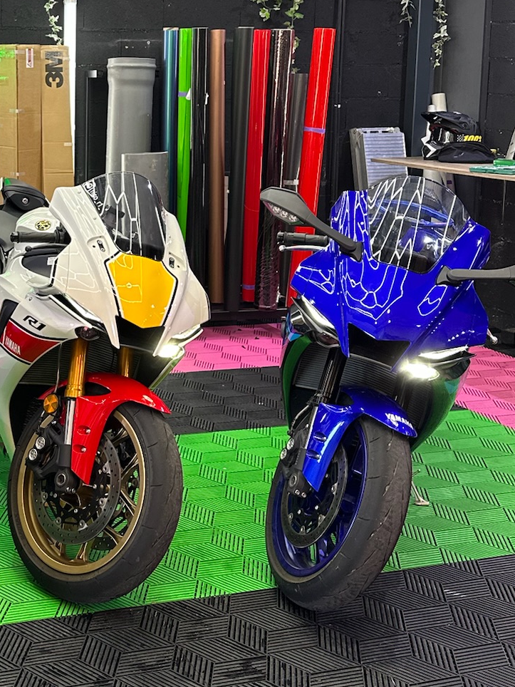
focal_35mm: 51
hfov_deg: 27.1
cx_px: 15
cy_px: 195
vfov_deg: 36.8
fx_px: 1012
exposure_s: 1/100
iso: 160
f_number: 1.78
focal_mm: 6.86
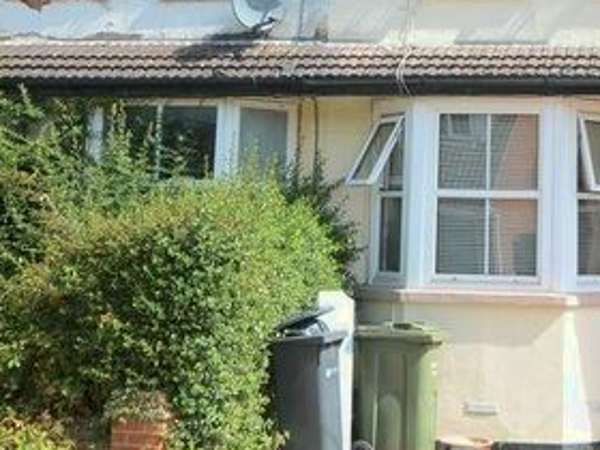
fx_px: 1248
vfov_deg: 20.1
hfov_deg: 26.5
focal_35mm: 72
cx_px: 486
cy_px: 48
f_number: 6.3
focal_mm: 20
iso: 100
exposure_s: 1/160
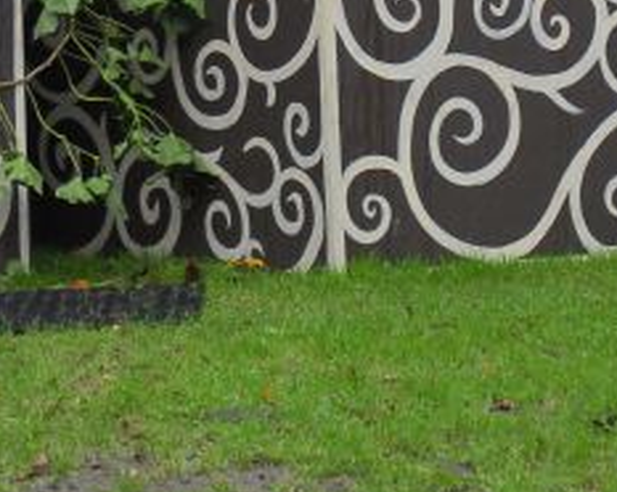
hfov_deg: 6.0
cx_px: 101
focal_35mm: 324
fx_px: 5912
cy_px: -579
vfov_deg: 4.7
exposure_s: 1/320
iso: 500
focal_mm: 56
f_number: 2.8
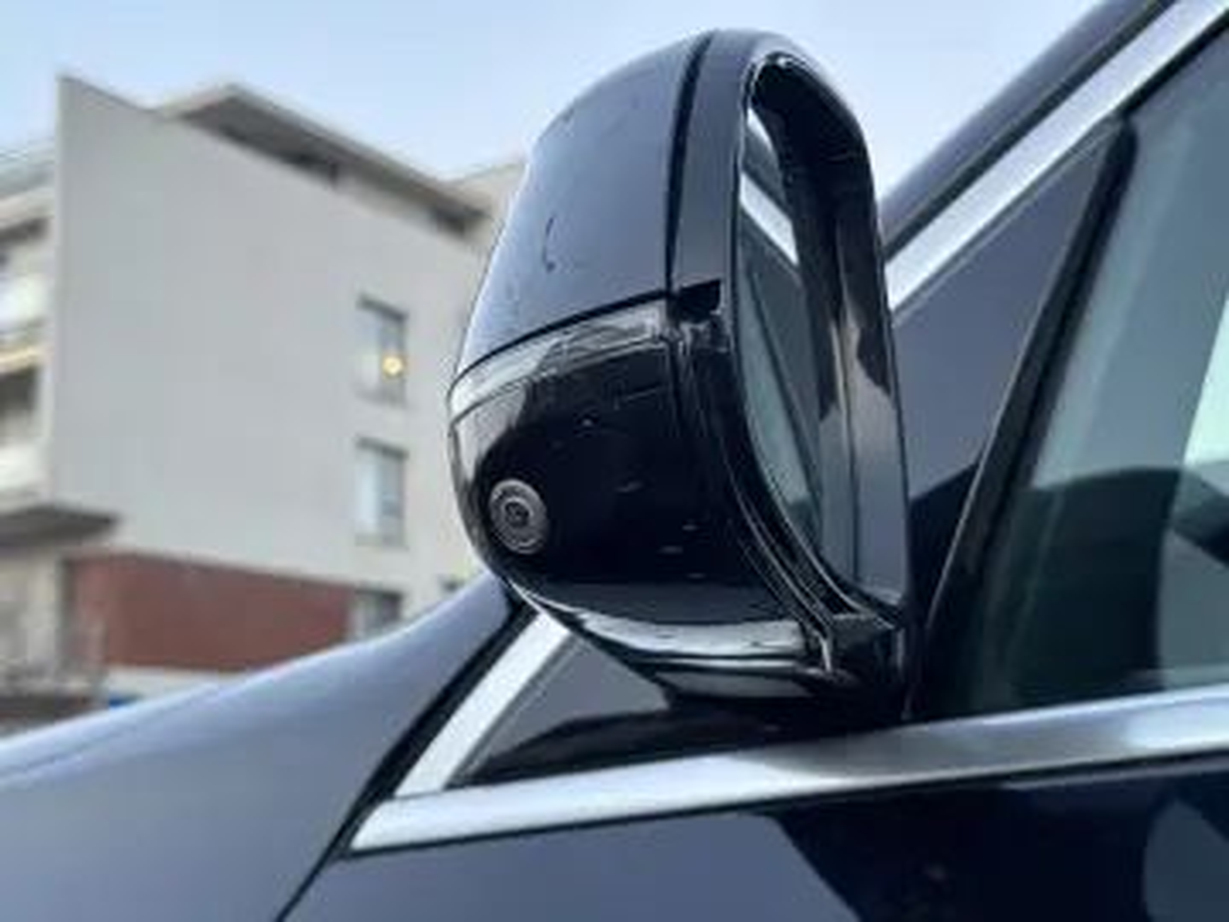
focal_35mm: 48
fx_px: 1704
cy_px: 461
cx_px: 614
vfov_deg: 30.3
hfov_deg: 39.7
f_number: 1.78
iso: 100
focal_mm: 6.76
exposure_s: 1/67
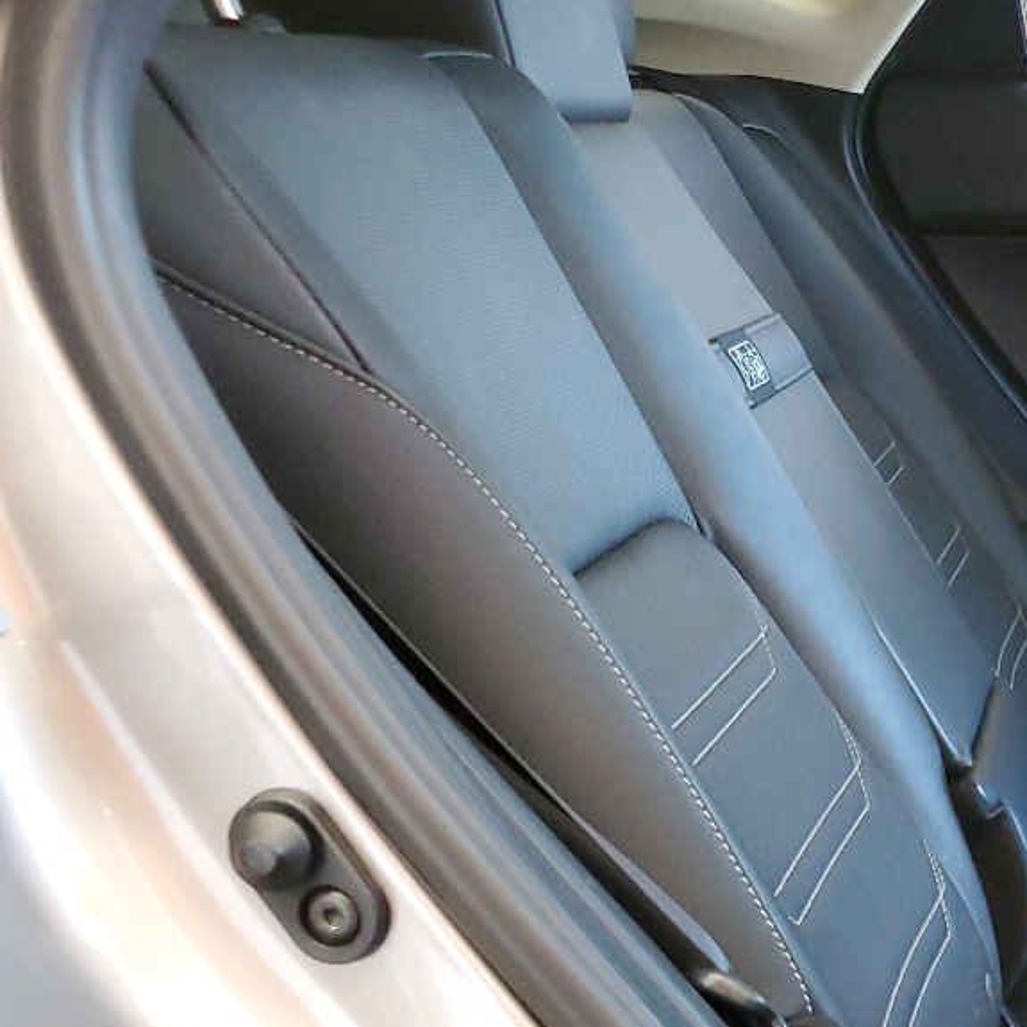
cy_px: 868
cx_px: 1343
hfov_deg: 23.6
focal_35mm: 64
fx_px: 2148
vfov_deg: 26.2
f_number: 1.5
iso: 273
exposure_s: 1/60.2
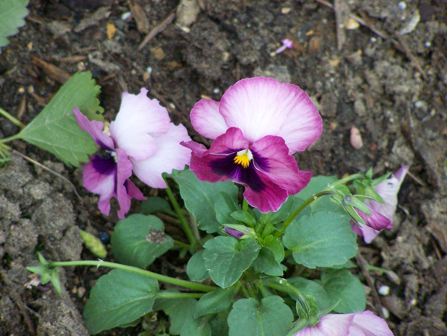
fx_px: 4909
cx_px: 224
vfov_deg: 3.9
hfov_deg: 5.2
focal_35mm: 380
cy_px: 168
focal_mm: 63
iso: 200
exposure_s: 1/250
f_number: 3.7
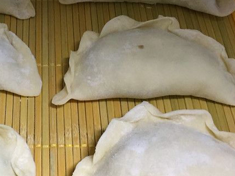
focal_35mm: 68
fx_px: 462
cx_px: 50
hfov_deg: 28.0
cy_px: 92
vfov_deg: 21.6
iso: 160
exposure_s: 1/33
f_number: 2.2
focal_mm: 4.15
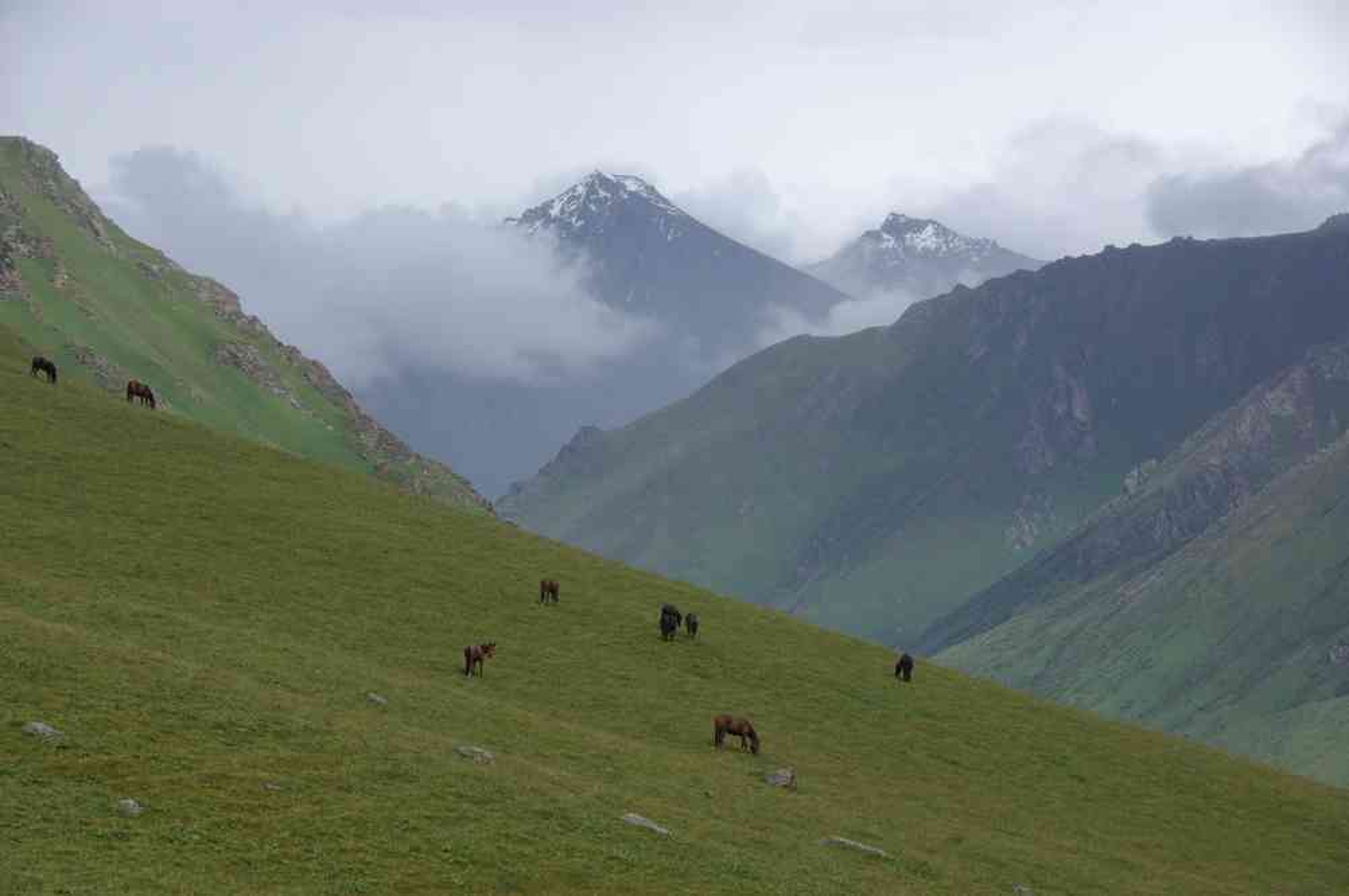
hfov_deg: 13.7
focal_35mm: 150
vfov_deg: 9.1
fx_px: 5615
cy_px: 448
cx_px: 674
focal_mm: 100
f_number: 11
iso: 100
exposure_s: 1/180
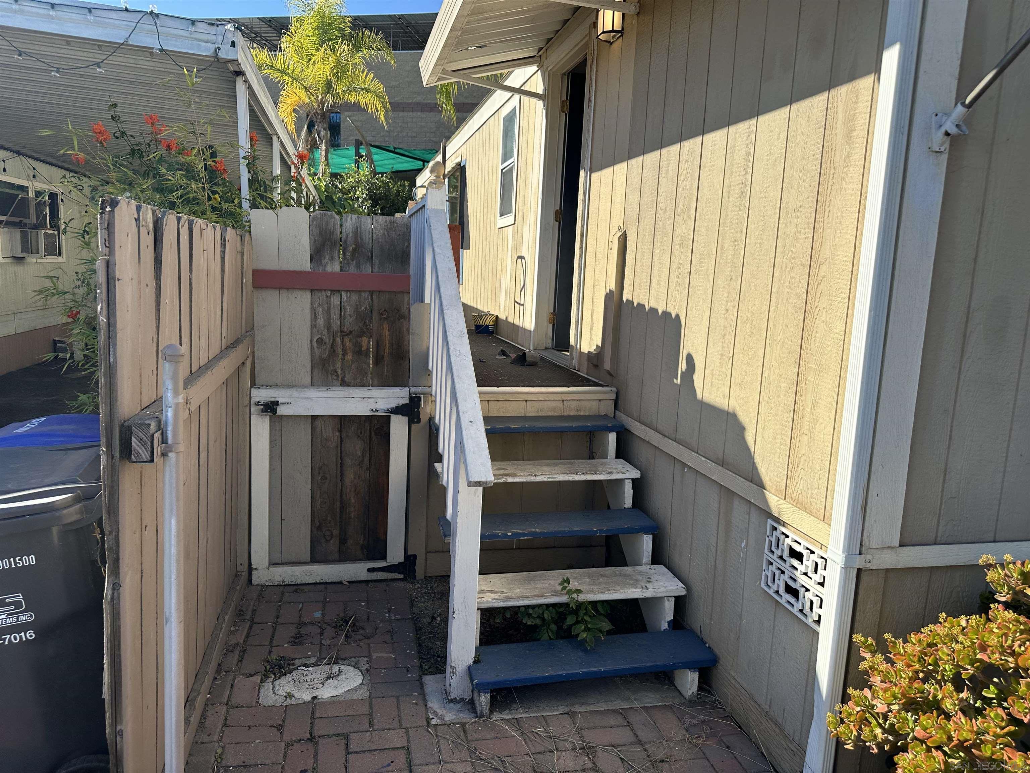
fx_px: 714
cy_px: 386
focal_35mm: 24
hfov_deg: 71.6
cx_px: 515
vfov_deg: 56.8
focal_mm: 6.86
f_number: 1.78
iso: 80
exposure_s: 1/3247
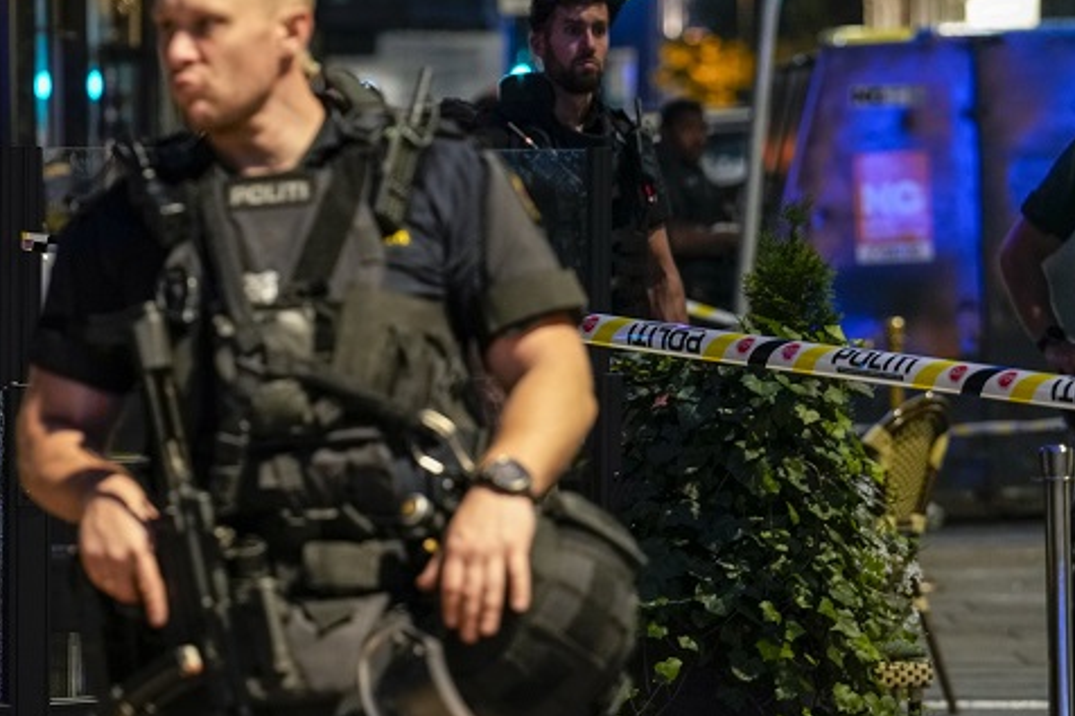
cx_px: 115
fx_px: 8089
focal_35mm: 271
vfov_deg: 5.1
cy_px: 368
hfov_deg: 7.6
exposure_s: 1/20
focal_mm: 129
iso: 1000
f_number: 3.5
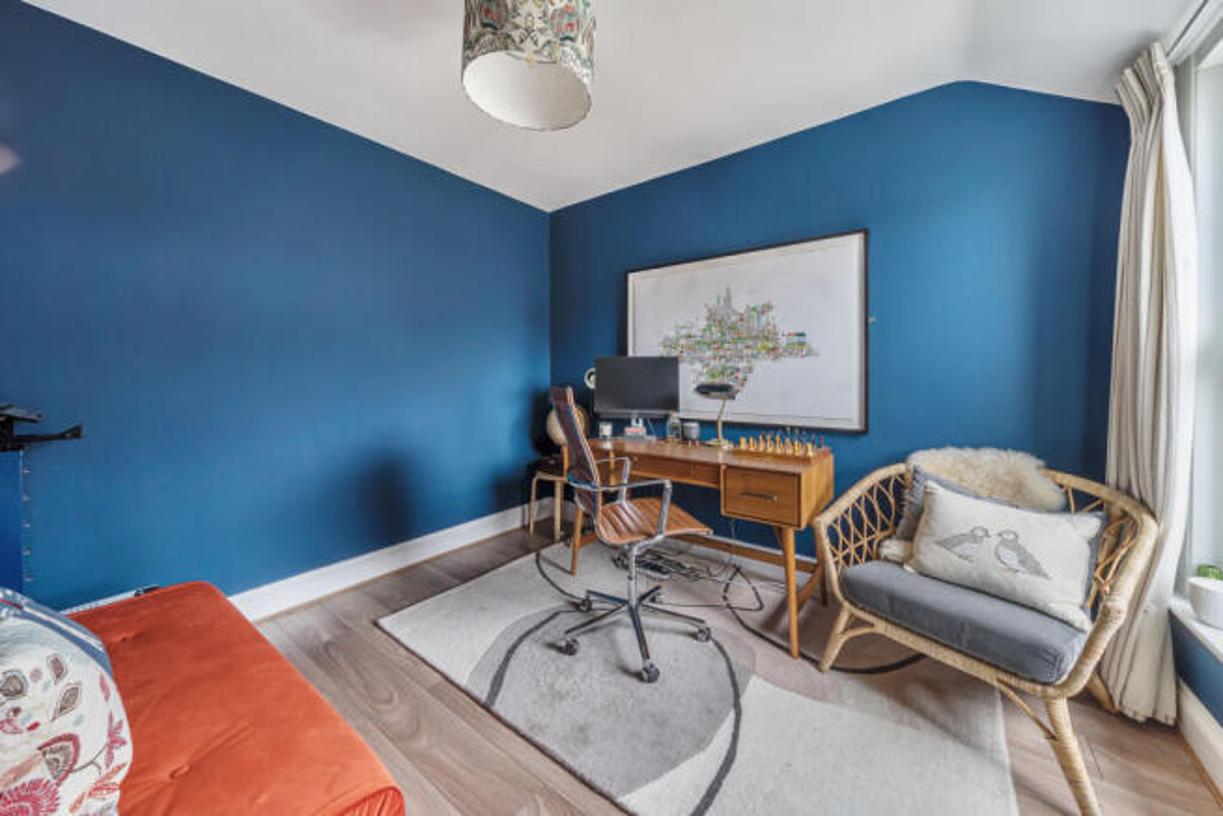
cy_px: 408
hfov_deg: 112.6
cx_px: 612
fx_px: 408
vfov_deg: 90.0
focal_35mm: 12
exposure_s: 1
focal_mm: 12
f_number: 8
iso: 100
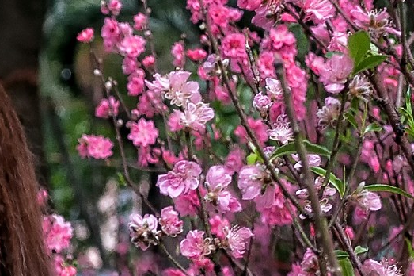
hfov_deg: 5.4
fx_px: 4347
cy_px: 263
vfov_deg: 3.6
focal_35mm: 378
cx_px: -98
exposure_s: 1/125
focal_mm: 55
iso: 400
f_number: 5.6
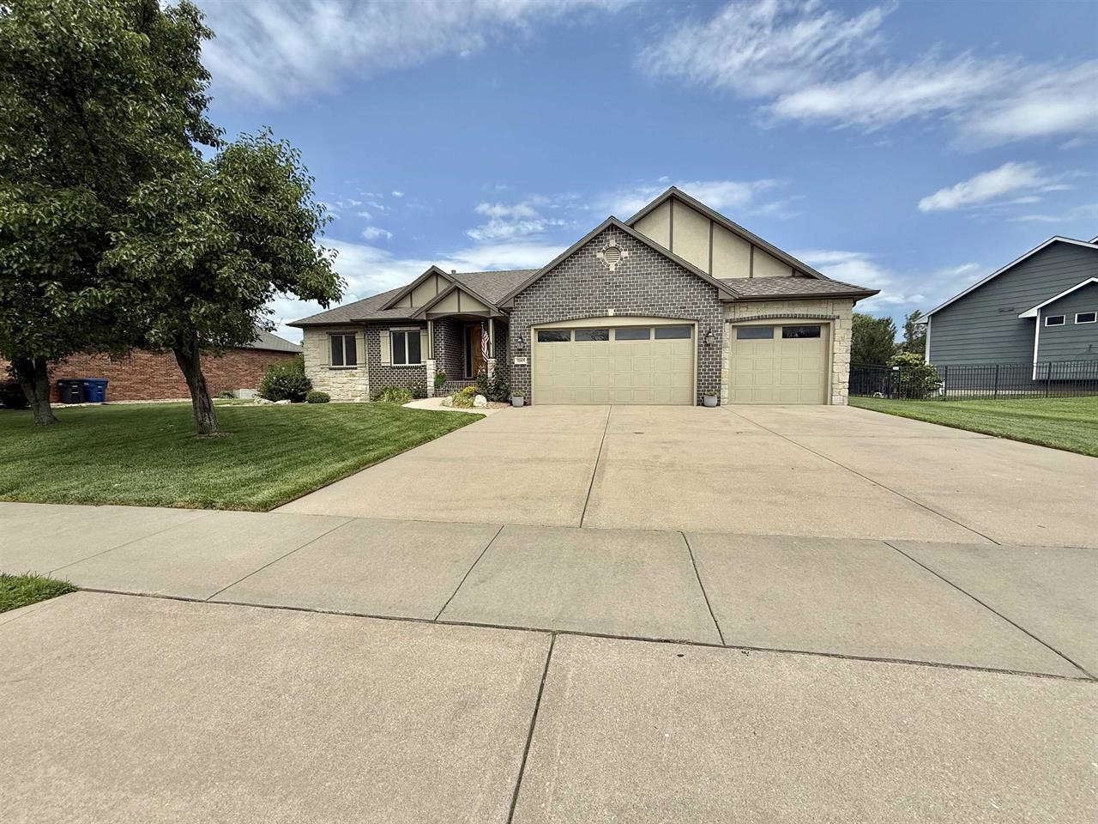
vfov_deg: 85.7
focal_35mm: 14
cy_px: 412
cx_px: 549
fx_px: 444
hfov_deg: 102.1
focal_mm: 2.22
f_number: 2.2
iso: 50
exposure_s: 1/2237
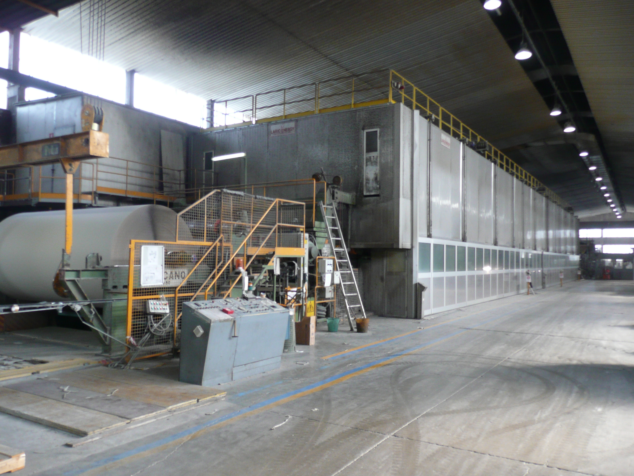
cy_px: 238
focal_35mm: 28
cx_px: 317
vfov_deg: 49.7
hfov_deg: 63.4
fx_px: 513
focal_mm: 4.6
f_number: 3.3
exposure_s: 1/30
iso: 160
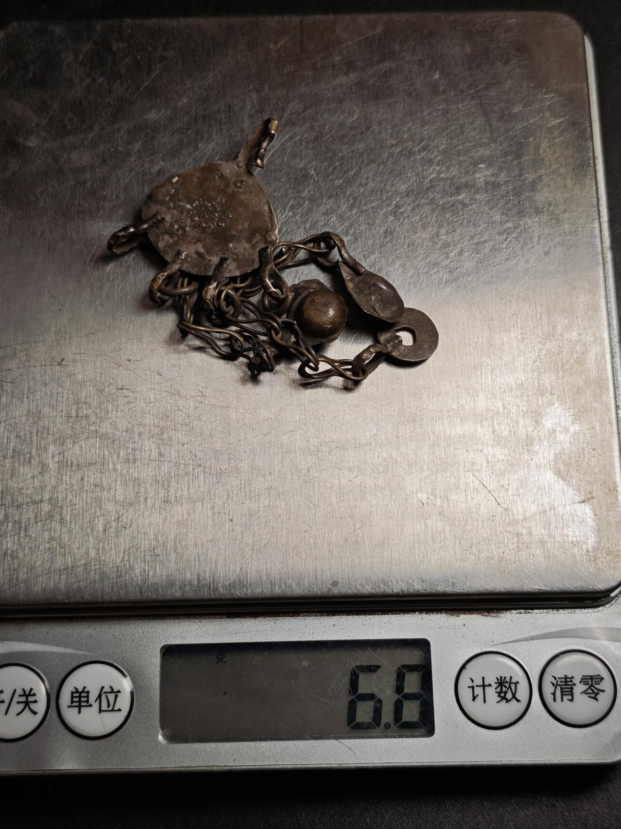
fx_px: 1244
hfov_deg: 28.0
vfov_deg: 36.8
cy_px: 431
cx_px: 310
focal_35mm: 52
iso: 50
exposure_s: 1/388
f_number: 1.63
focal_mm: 5.85
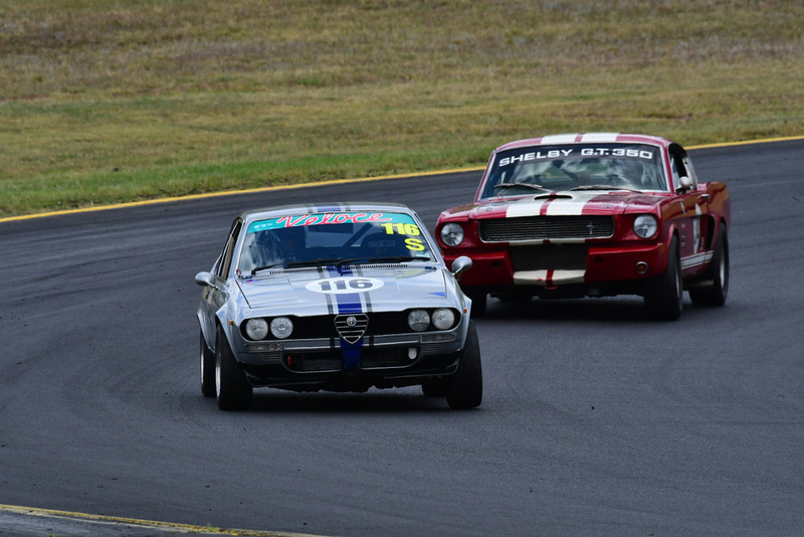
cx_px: 402
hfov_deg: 2.7
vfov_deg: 1.8
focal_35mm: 750
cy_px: 268
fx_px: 16755
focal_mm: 500
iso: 500
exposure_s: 1/640
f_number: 11
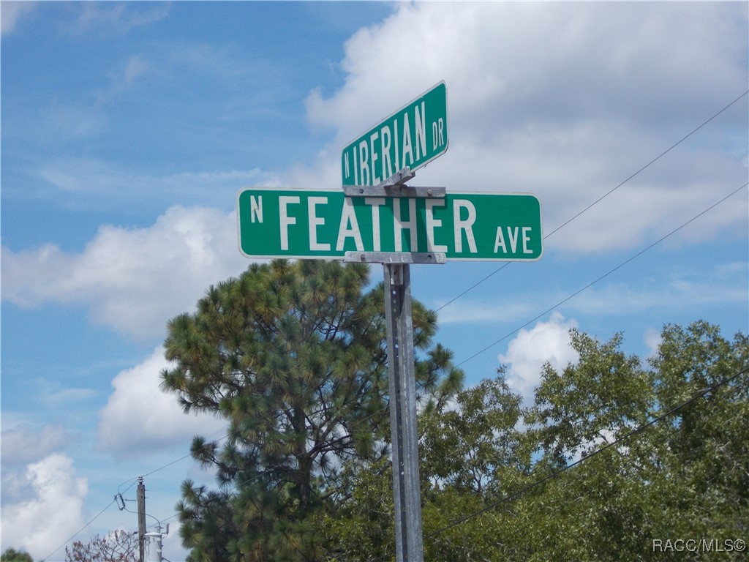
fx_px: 2813
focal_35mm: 130
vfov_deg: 11.4
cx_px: 374
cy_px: 281
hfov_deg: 15.2
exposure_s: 1/320
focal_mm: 23
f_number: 6.5
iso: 80
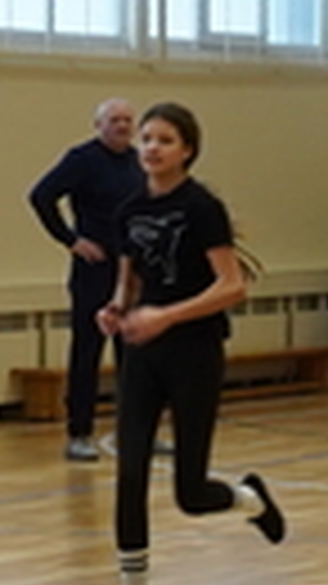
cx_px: 869
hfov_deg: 3.7
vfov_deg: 6.8
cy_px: 374
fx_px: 4939
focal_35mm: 319
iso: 1000
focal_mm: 32
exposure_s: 1/160
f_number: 4.5
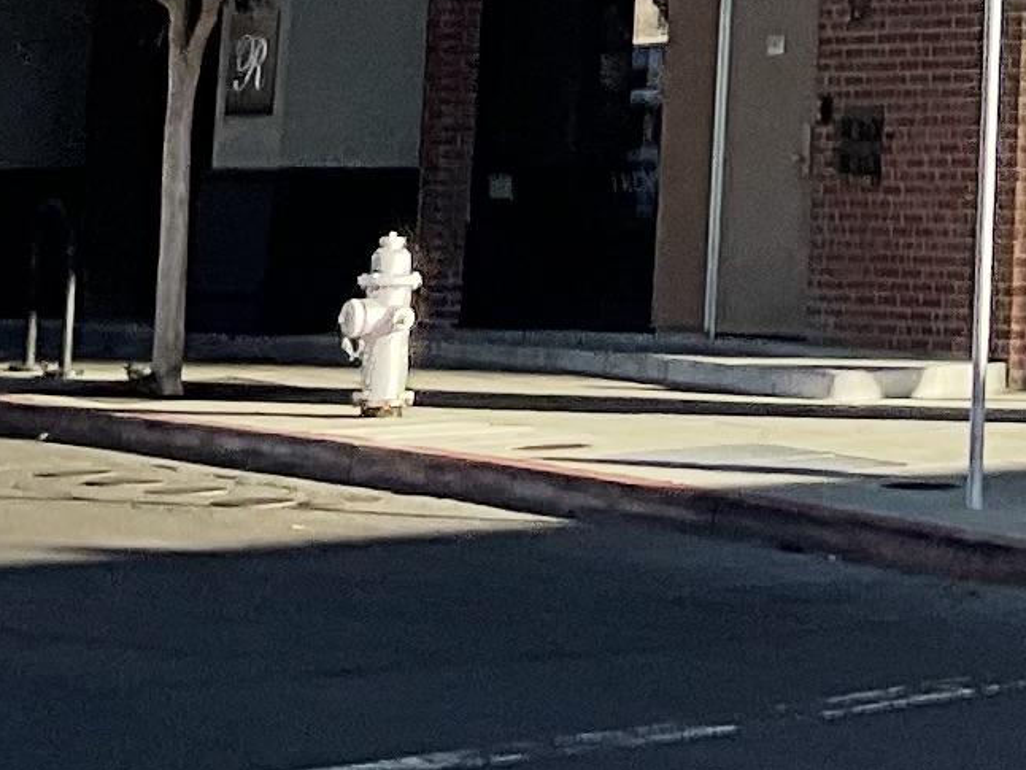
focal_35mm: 181
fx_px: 5367
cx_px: 1712
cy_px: -1065
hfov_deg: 10.4
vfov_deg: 7.7
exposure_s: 1/1168
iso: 16
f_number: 1.8
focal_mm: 3
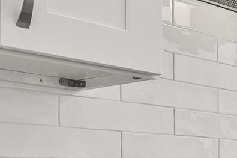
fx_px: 563
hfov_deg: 18.9
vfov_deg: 15.5
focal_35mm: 86
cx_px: 413
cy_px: 177
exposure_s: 1/10
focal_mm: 16.5
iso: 250
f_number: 8
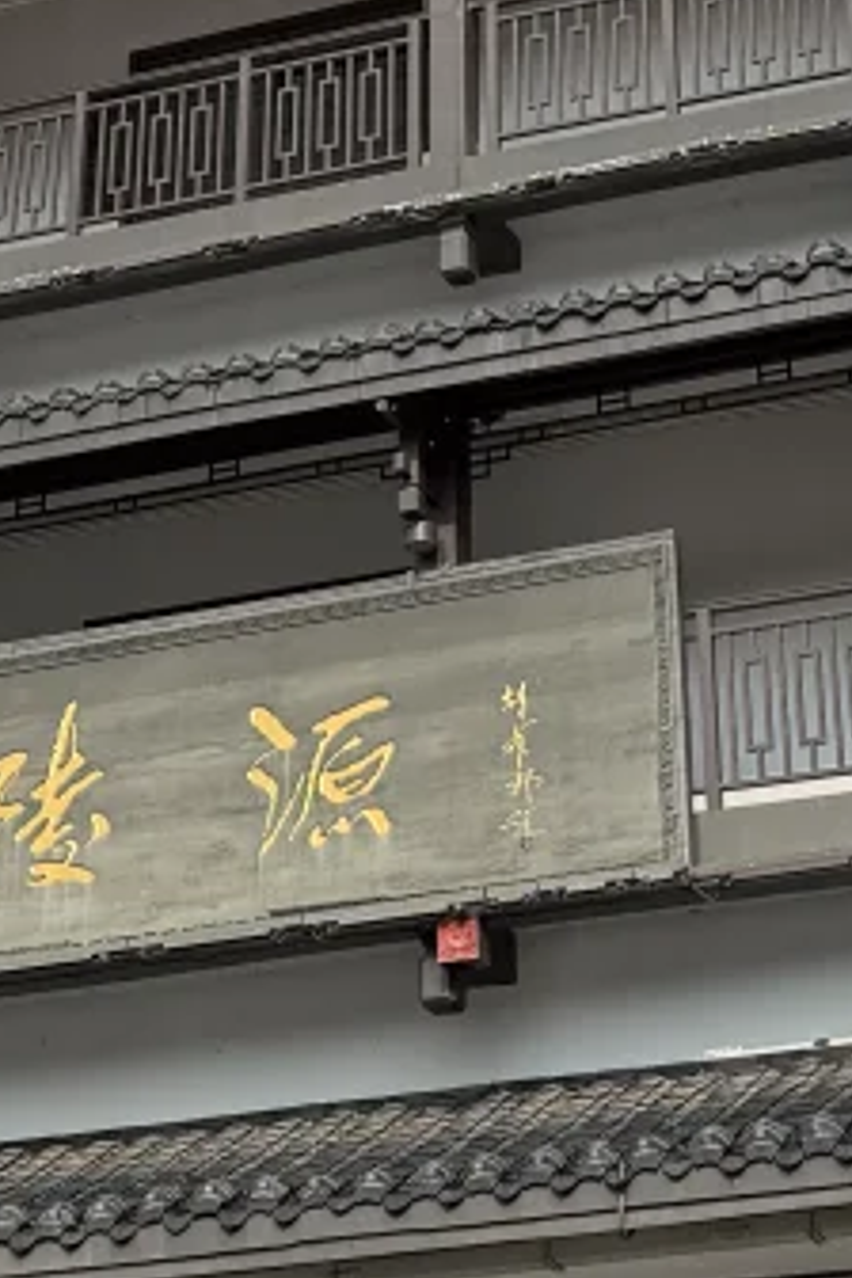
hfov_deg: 12.8
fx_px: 3798
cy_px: -392
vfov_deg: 17.8
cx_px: 293
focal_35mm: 107
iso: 80
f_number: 1.78
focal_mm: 6.76
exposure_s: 1/6711
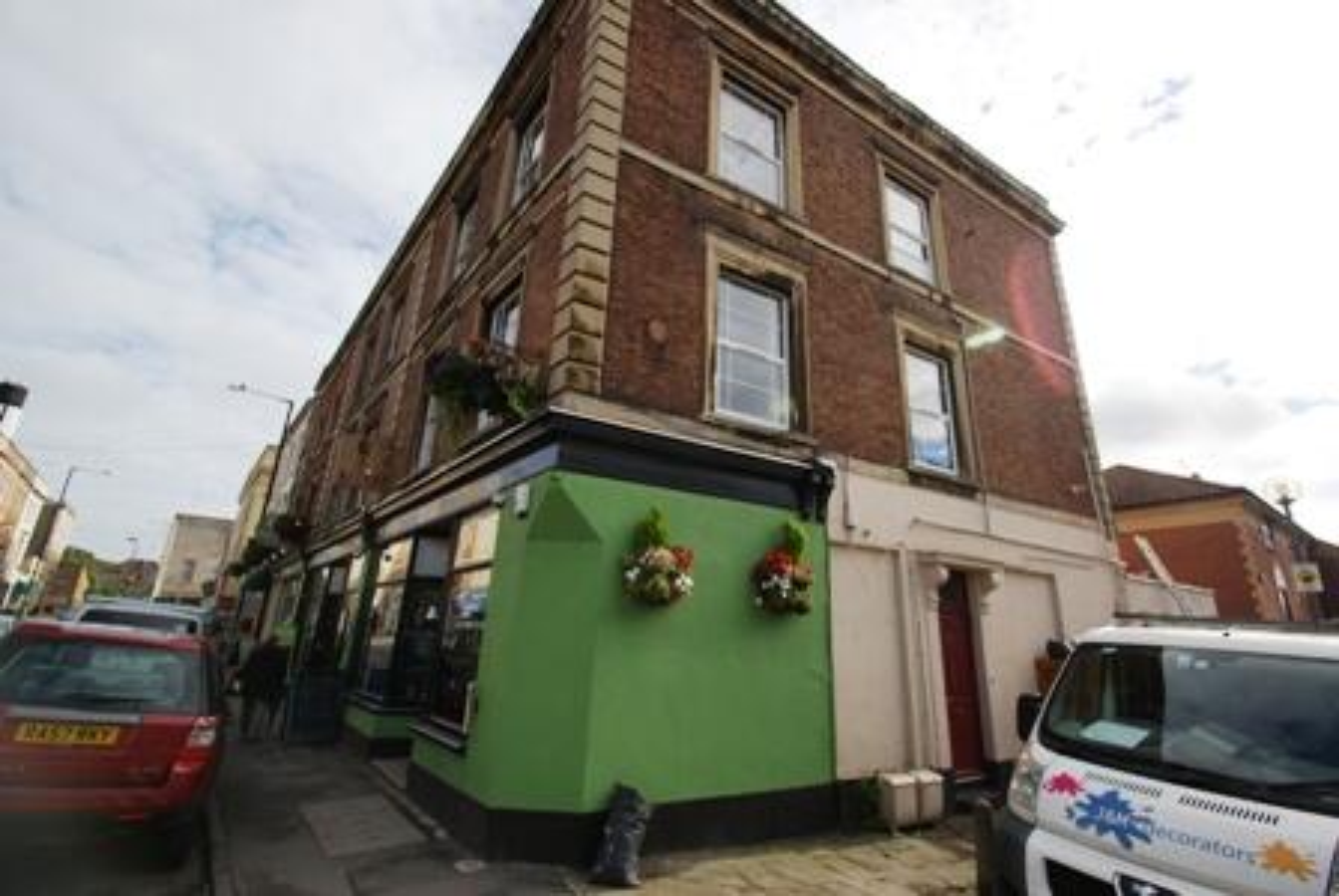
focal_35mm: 15
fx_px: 559
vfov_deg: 77.5
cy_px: 448
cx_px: 670
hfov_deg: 100.3
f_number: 10
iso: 100
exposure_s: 1/100
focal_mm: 10
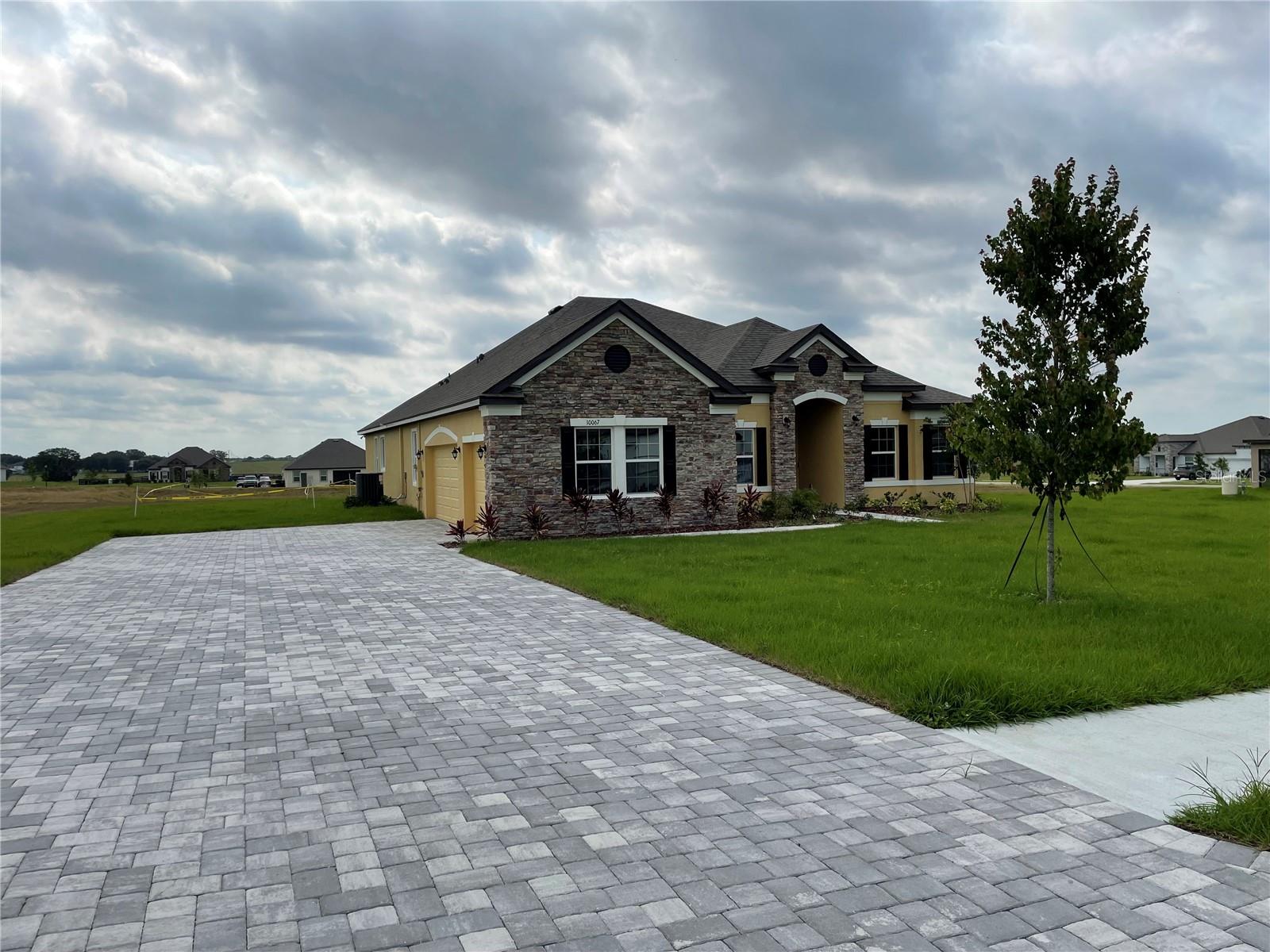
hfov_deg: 67.3
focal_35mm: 26
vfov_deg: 53.1
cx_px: 635
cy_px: 476
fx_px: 954
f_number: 1.6
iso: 32
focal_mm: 4.2
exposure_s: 1/6897
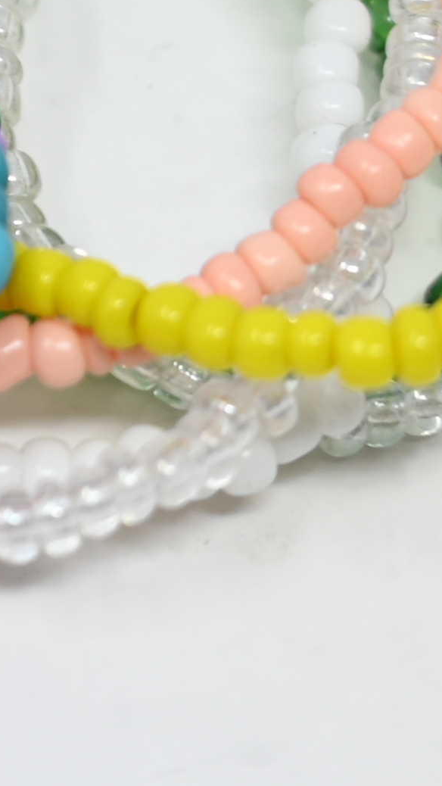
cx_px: -819
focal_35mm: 243
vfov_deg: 8.7
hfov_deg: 4.8
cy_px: -289
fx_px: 5062
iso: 125
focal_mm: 40
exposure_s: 1/60
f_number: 4.5
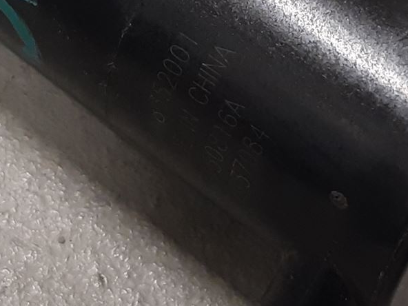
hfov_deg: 21.7
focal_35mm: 90
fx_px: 1061
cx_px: 151
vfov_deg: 16.2
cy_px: 20
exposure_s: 1/50
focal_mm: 3.93
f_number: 1.7
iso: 125
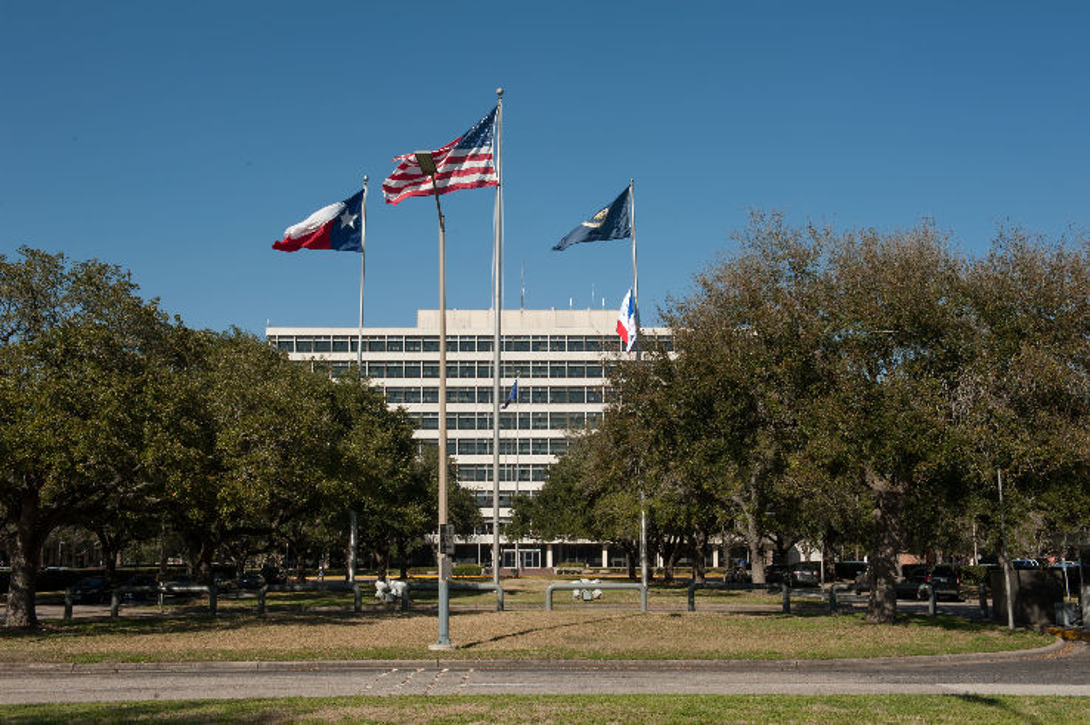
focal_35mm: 38
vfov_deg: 35.0
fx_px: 1150
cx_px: 545
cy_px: 362
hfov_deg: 50.7
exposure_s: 1/200
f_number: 16
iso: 125
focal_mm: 38
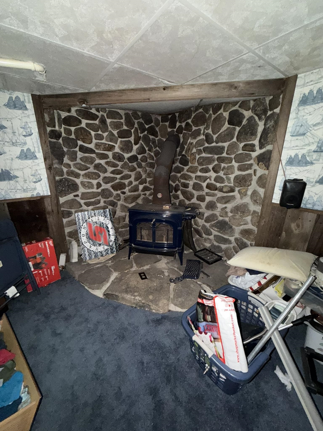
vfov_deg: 102.1
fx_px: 174
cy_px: 216
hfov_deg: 85.7
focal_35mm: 14
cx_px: 162
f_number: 2.2
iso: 500
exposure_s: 1/16
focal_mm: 2.22
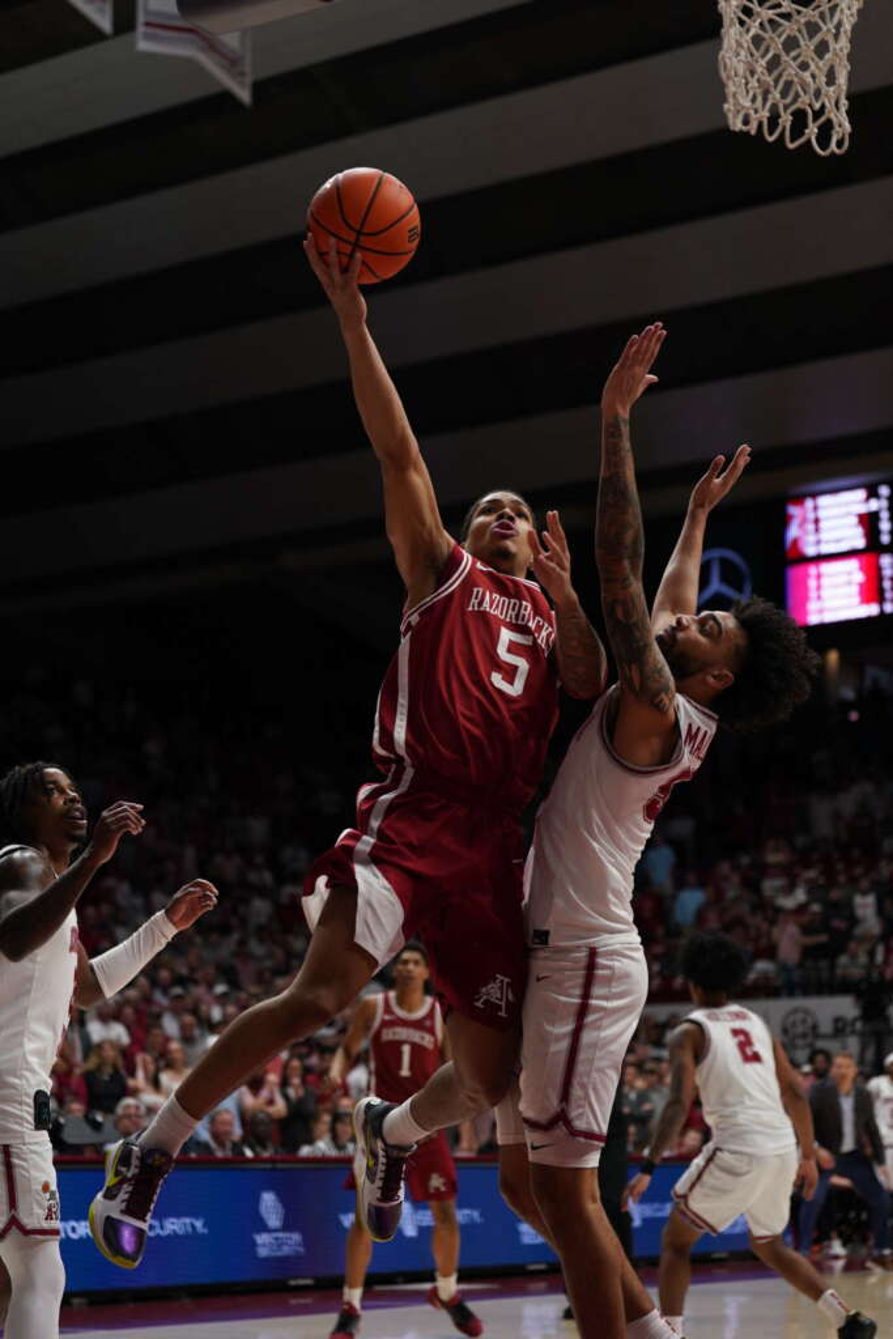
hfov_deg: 19.5
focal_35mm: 70
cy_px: 670
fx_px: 2603
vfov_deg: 28.8
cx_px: 446
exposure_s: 1/1600
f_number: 2.8
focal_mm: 70
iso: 1600
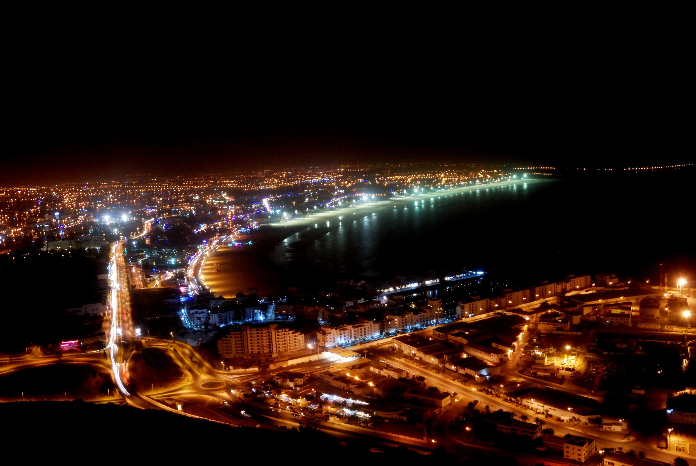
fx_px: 639
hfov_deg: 57.2
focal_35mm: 33
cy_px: 233
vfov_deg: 40.1
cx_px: 348
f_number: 15
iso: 800
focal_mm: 22
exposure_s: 8
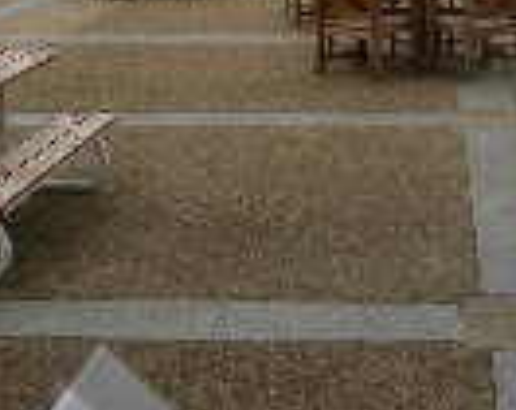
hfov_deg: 22.7
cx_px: 426
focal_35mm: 83
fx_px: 1265
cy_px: -125
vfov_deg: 17.3
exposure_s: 1/125
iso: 100
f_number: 8
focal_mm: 4.6
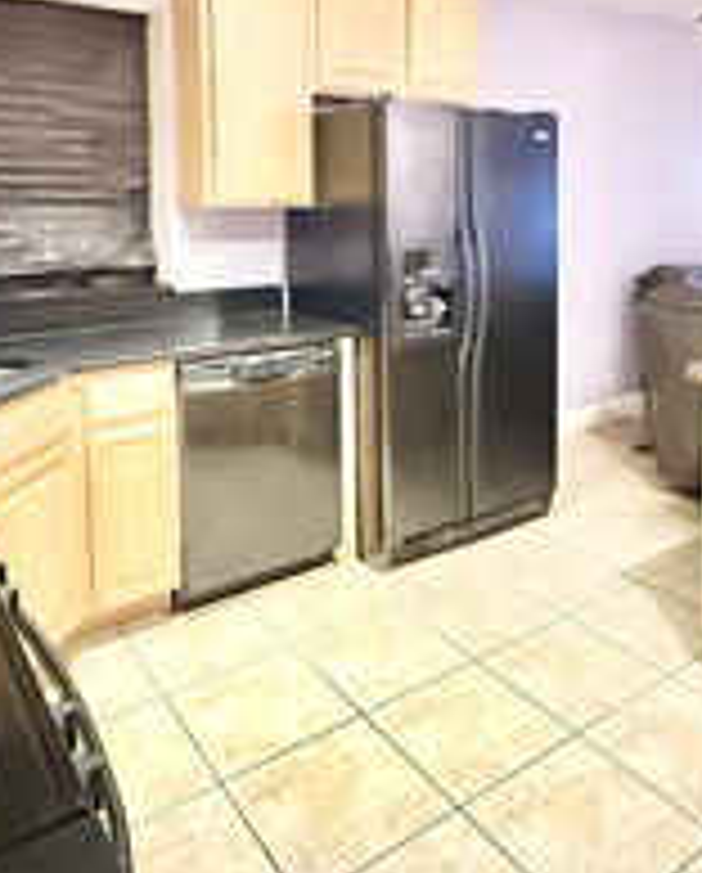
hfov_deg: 48.3
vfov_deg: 56.9
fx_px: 777
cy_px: 266
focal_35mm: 30
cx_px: 430
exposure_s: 1/40
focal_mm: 2.22
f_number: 2.2
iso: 1600
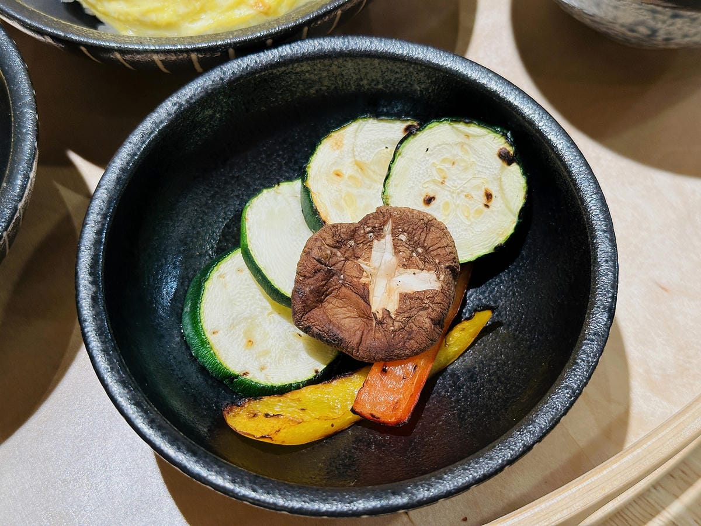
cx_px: 350
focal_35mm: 48
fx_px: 972
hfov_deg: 39.7
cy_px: 263
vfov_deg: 30.3
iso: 80
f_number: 1.78
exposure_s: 1/60
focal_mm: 6.86
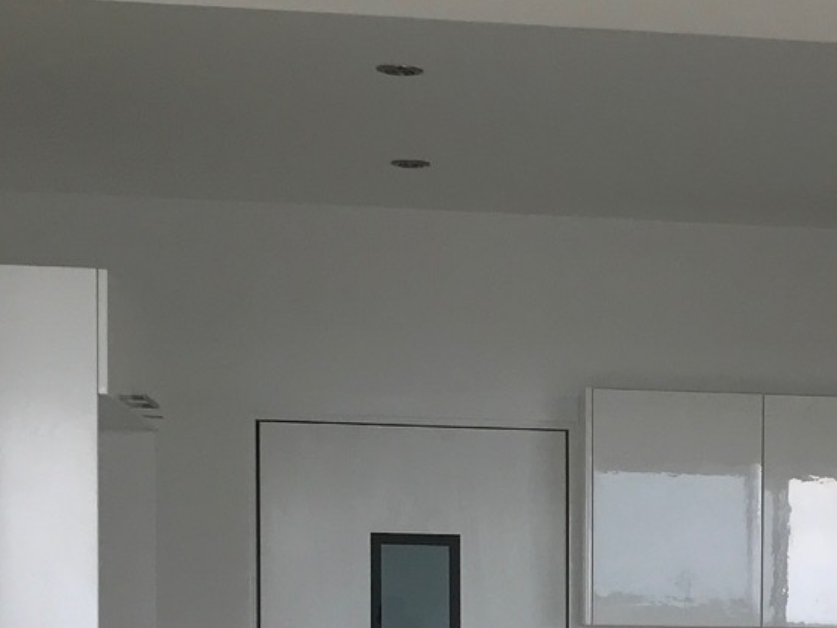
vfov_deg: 14.0
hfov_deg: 18.6
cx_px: 887
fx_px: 2467
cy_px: 782
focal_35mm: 102
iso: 20
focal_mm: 3.99
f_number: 1.8
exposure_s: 1/130
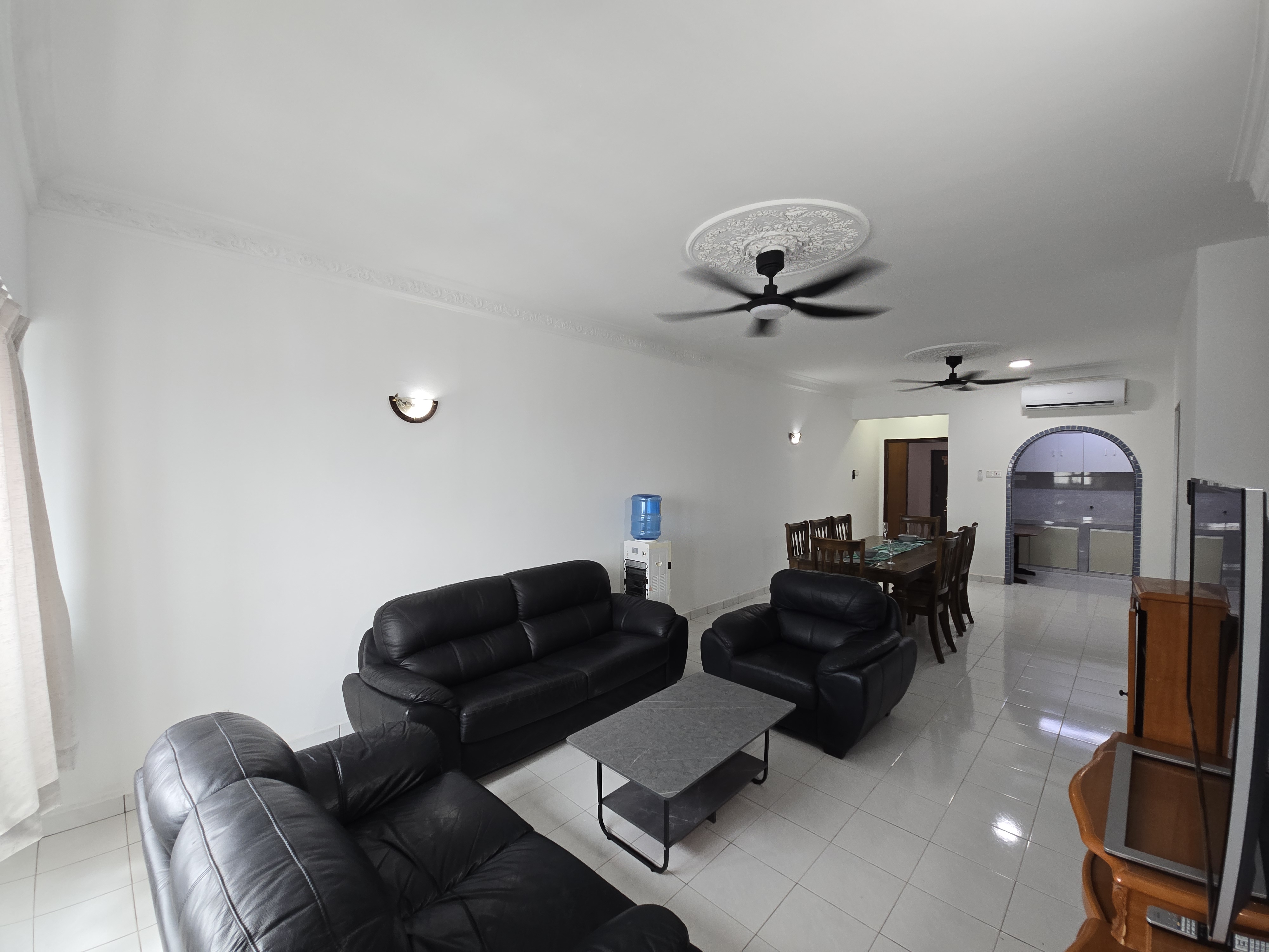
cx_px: 634
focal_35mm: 13
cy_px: 476
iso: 64
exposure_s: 1/50
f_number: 2.2
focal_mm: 2.2
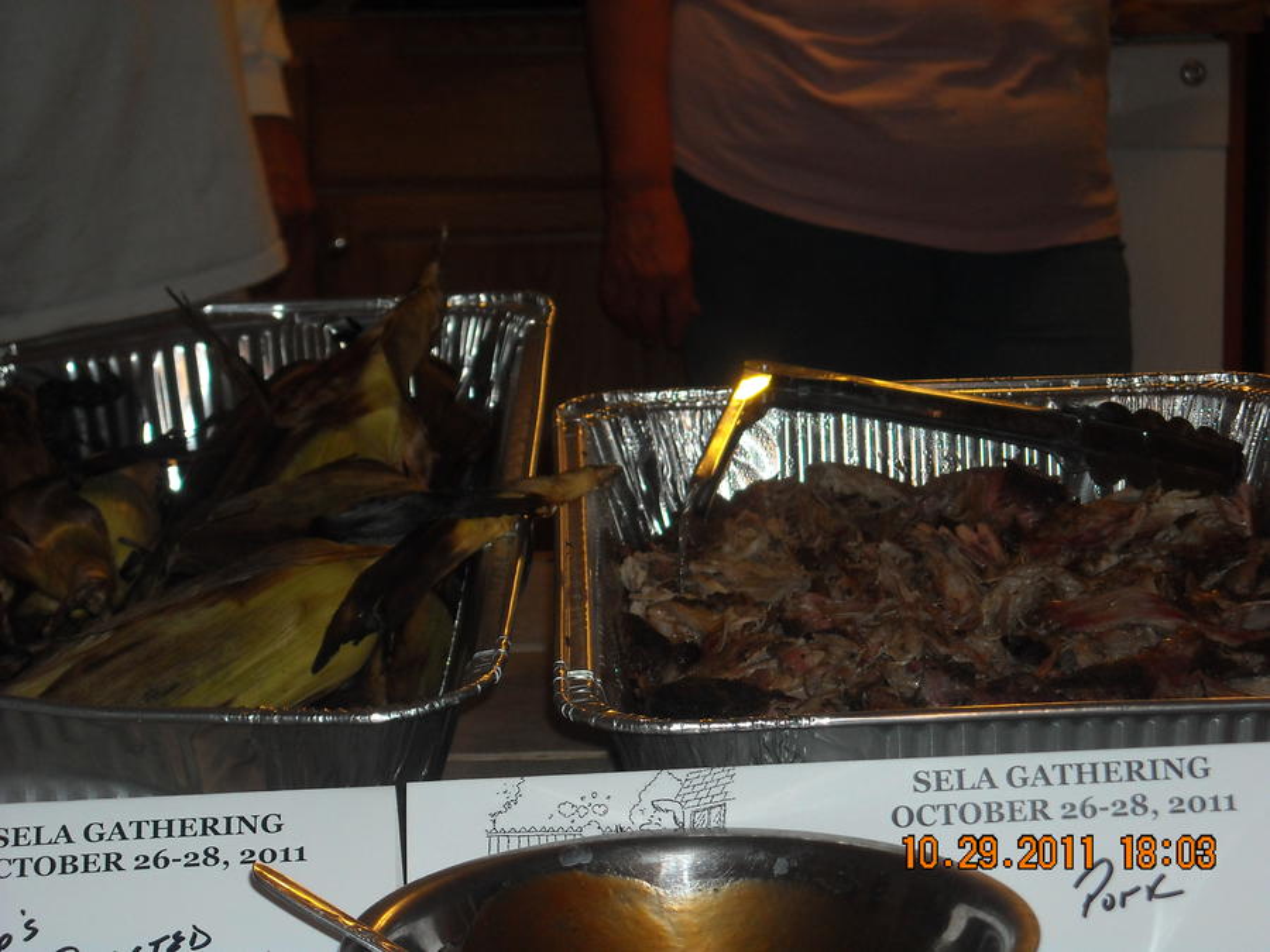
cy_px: 476
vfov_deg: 14.1
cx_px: 635
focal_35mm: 105
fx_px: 3852
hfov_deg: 18.7
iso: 200
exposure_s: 1/125
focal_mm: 17.1
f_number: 4.7
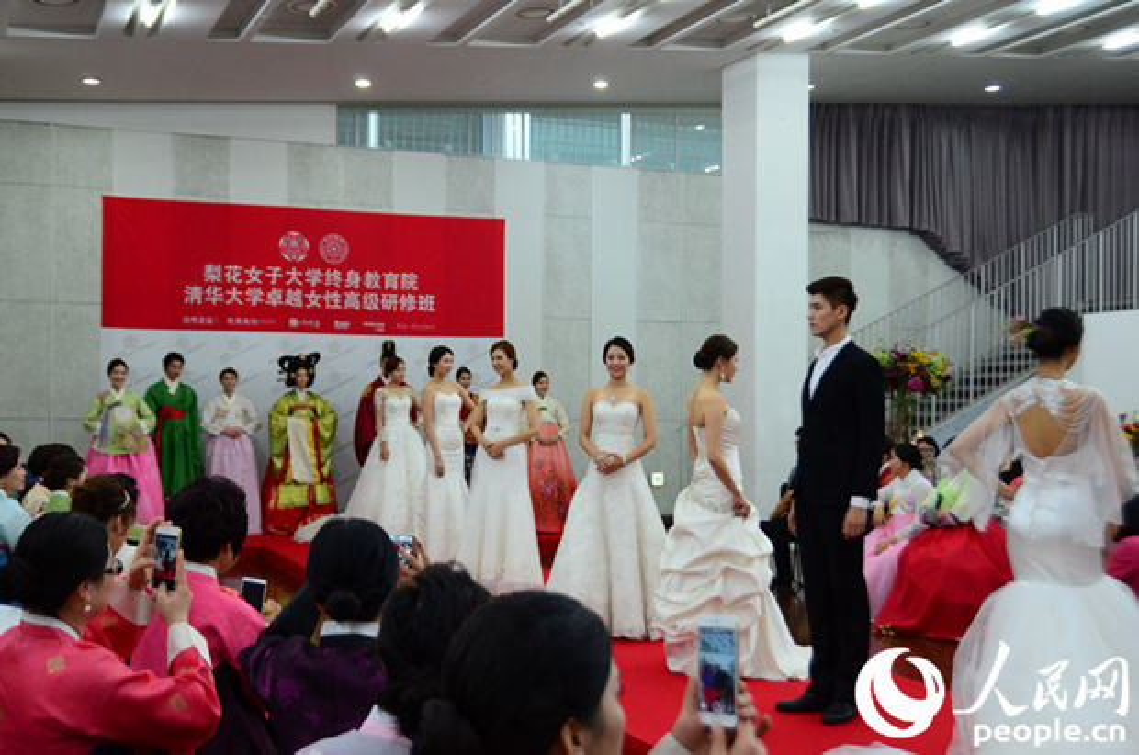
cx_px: 570
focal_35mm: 44
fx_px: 1374
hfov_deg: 45.0
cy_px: 378
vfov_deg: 30.7
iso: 1250
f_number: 4.5
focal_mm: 29
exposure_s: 1/80
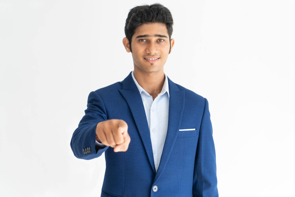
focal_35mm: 60
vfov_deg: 22.6
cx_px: 148
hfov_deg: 33.4
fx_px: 492
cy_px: 98
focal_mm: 60
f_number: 4
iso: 100
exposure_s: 1/160
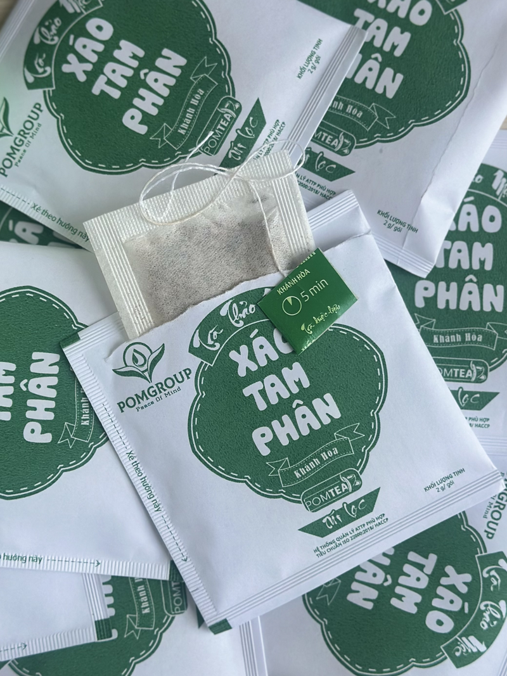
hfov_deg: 30.3
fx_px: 938
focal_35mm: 48
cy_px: 338
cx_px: 254
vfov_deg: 39.7
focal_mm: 6.86
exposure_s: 1/1497
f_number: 1.78
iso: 80
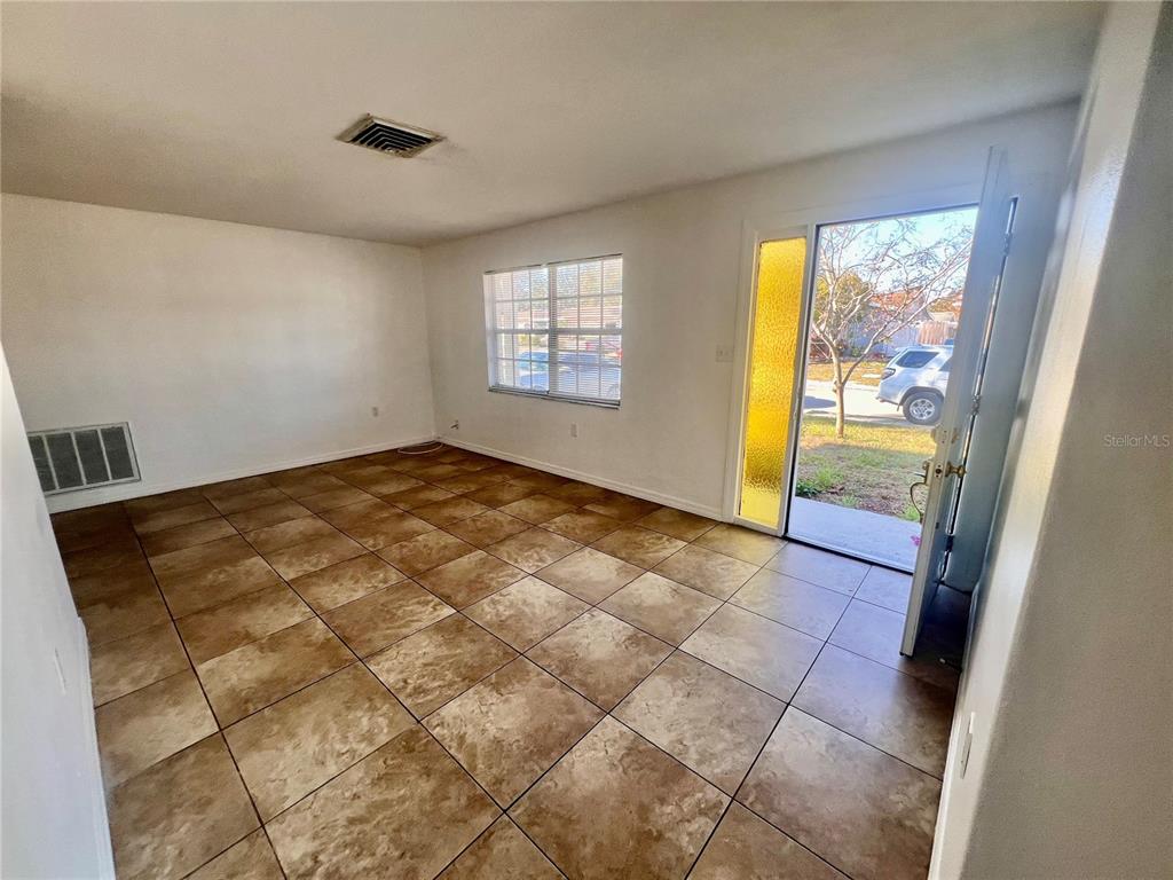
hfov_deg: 106.2
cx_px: 586
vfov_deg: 89.9
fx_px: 441
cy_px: 440
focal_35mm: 13
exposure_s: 1/99
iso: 32
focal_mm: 1.57
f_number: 1.8
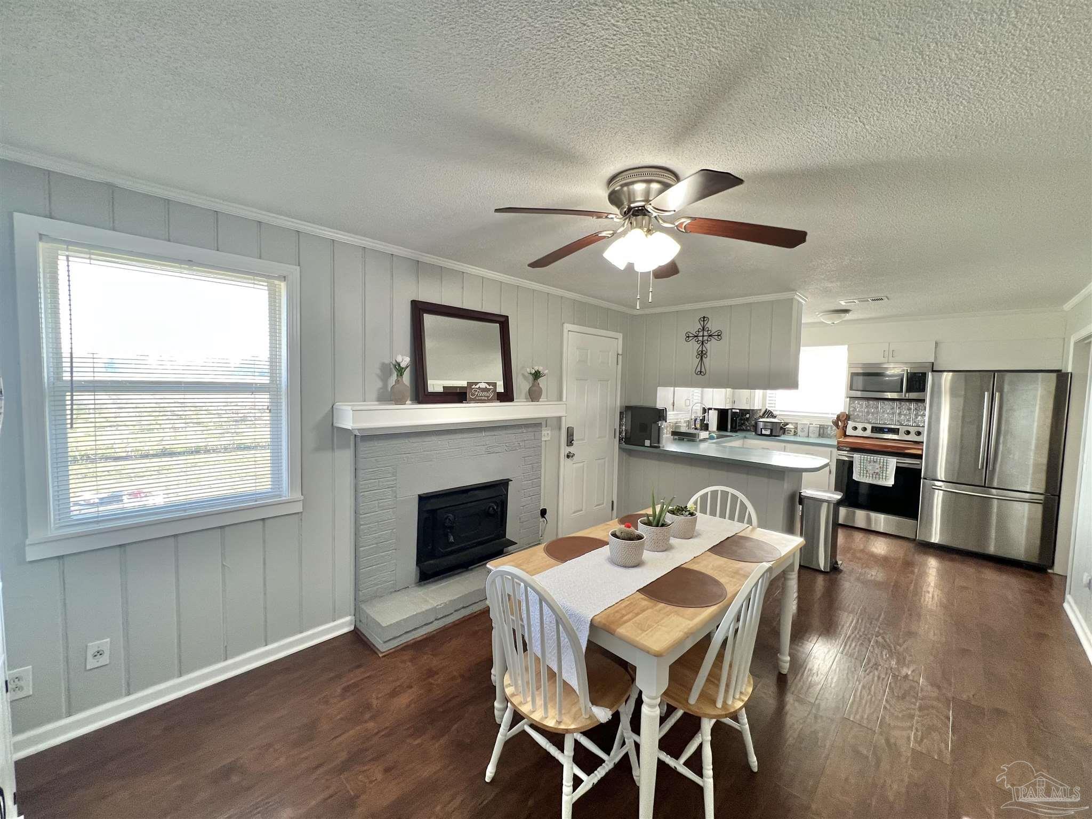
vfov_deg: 89.9
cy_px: 410
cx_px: 546
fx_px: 410
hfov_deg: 106.2
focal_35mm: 13
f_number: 1.8
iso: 125
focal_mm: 1.57
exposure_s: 1/60
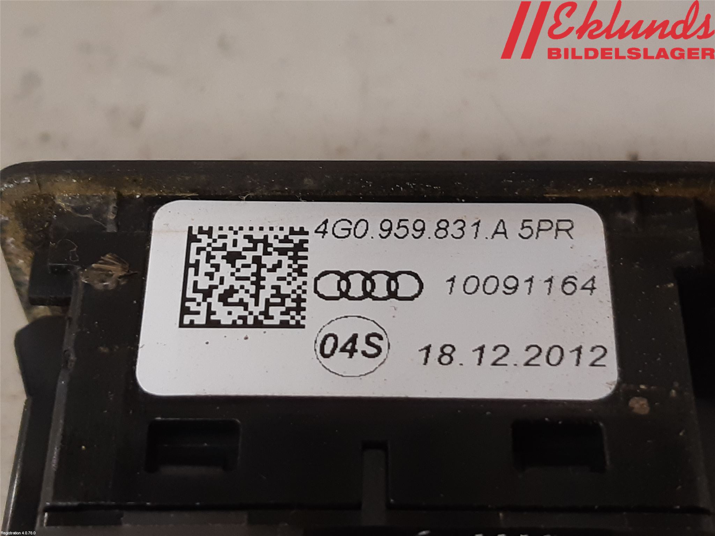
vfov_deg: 53.1
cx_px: 358
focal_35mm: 26
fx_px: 537
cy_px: 268
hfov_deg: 67.3
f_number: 1.7
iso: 125
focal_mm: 3.93
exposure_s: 1/50
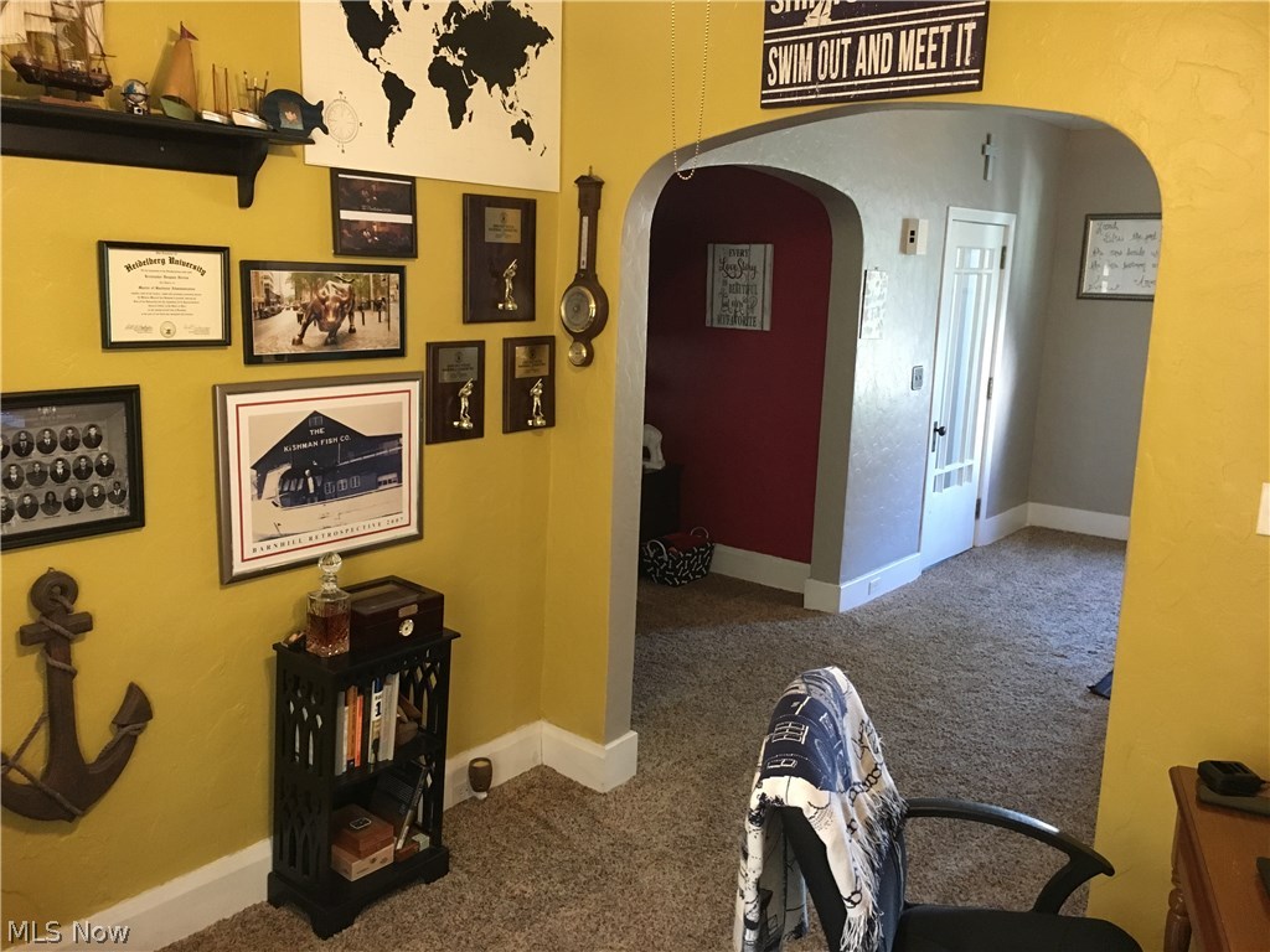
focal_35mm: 29
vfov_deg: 48.2
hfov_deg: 61.7
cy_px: 476
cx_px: 635
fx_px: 1064
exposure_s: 1/30
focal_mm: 4.15
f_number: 2.2
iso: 200
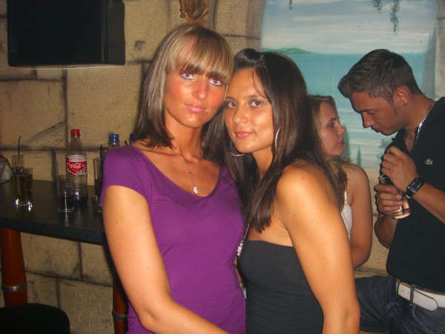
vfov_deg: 37.7
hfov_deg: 49.0
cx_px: 222
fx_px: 489
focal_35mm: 38
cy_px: 167
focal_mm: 7.9
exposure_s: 1/60
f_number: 2.8
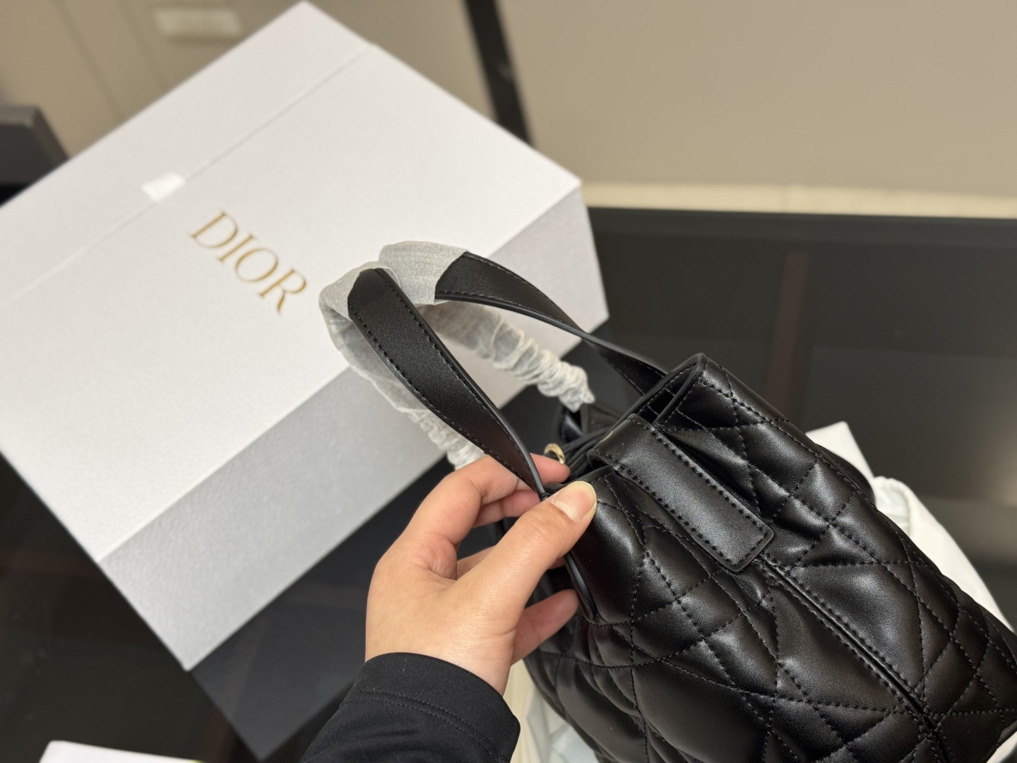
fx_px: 1410
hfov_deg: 39.7
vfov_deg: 30.3
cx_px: 508
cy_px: 382
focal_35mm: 48
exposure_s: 1/86
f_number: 1.78
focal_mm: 6.76
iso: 100
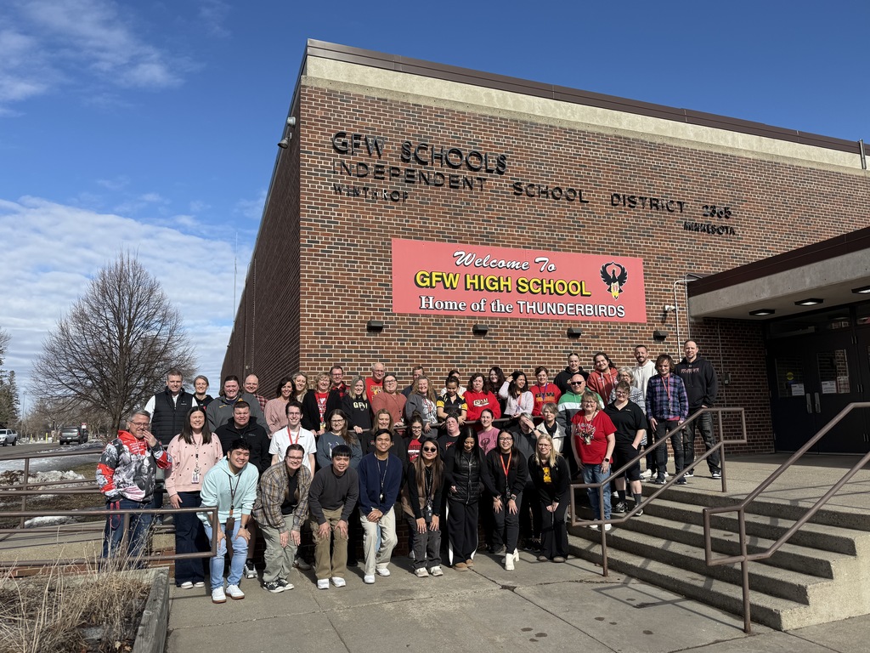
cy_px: 326
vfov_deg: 56.8
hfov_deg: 71.6
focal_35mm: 24
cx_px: 435
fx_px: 603
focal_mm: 6.76
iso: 80
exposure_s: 1/4673
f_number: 1.78
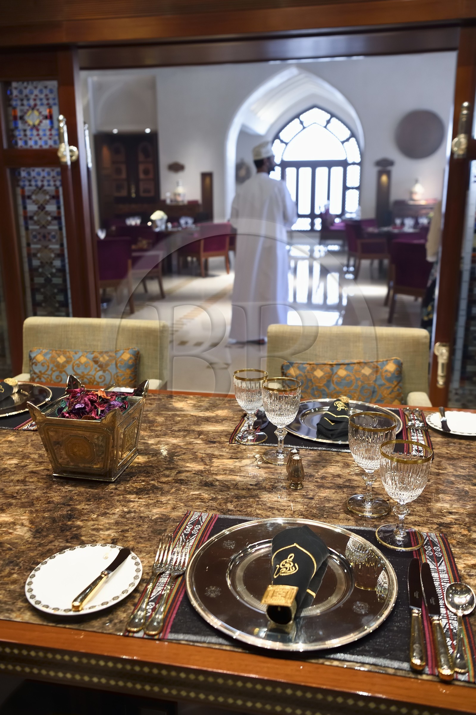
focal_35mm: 32
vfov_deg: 58.7
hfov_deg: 41.1
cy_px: 358
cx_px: 238
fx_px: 635
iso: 800
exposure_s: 1/30
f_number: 4
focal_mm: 32
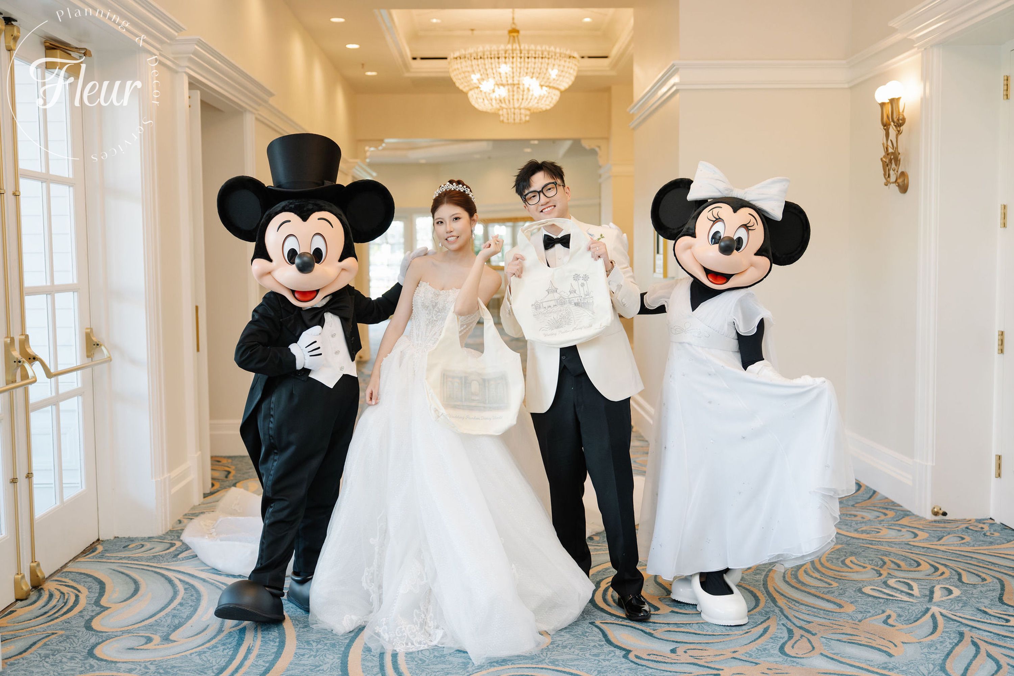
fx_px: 986
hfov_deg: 54.4
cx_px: 507
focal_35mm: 35
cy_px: 338
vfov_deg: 37.9
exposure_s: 1/200
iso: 400
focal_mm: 35
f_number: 2
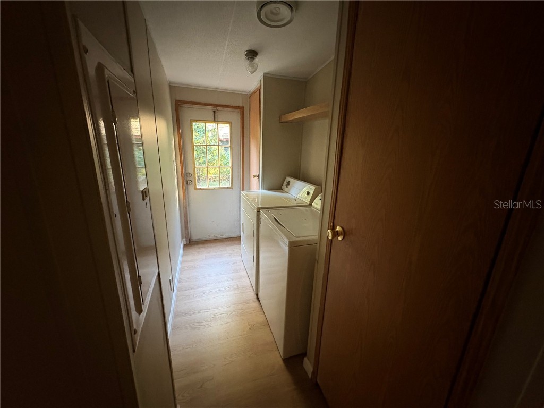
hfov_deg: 102.1
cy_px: 204
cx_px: 272
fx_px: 220
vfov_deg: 85.7
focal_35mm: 14
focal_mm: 2.22
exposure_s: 1/46
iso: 1000
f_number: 2.2
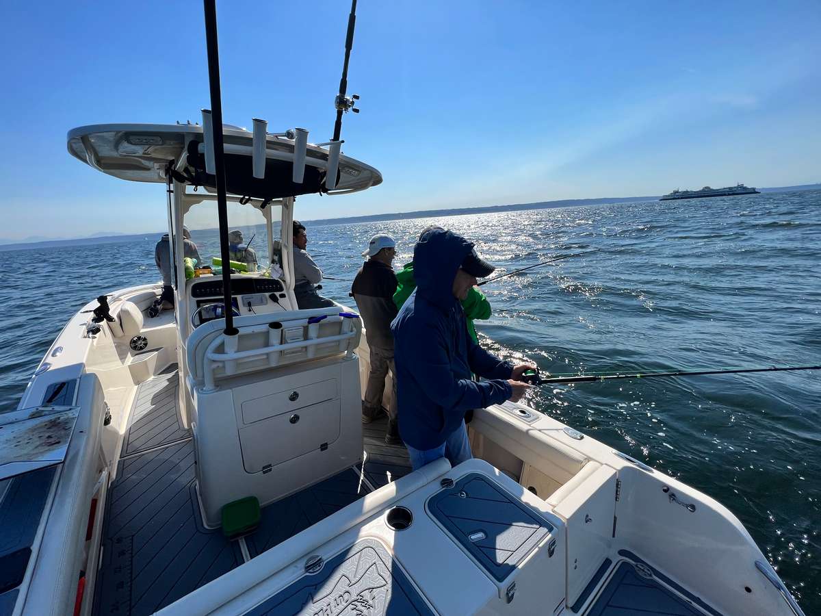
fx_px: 308
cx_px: 410
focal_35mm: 13
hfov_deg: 106.2
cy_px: 308
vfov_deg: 89.9
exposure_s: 1/2053
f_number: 1.8
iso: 32
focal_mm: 1.57
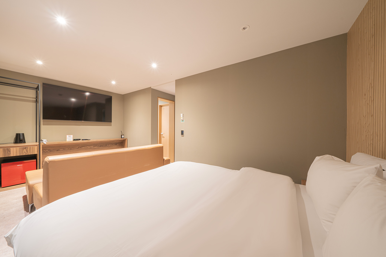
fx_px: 129
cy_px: 128
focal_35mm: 12
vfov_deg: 90.0
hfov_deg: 112.6
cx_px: 193
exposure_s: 3.2
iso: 100
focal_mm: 12
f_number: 9
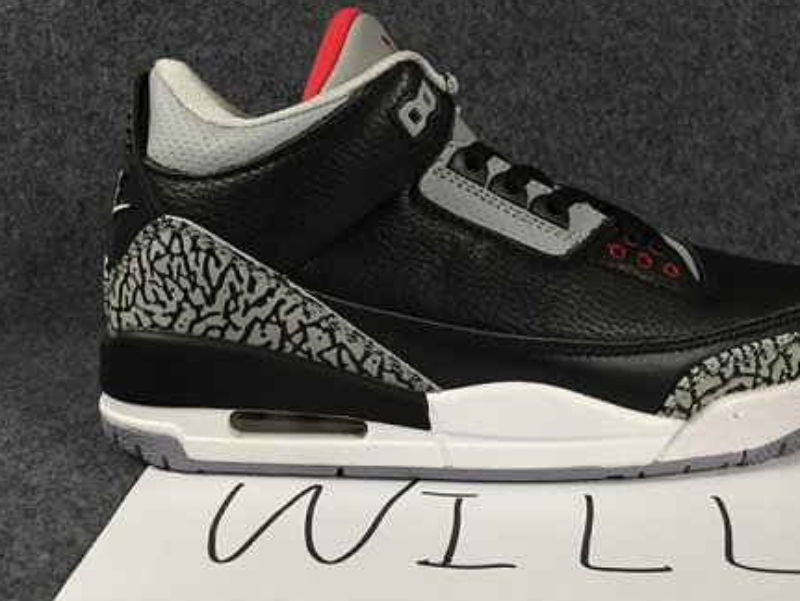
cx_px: 429
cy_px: 225
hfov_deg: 50.1
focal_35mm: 37
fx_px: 856
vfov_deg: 38.5
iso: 40
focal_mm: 4.15
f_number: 2.2
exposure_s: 1/33
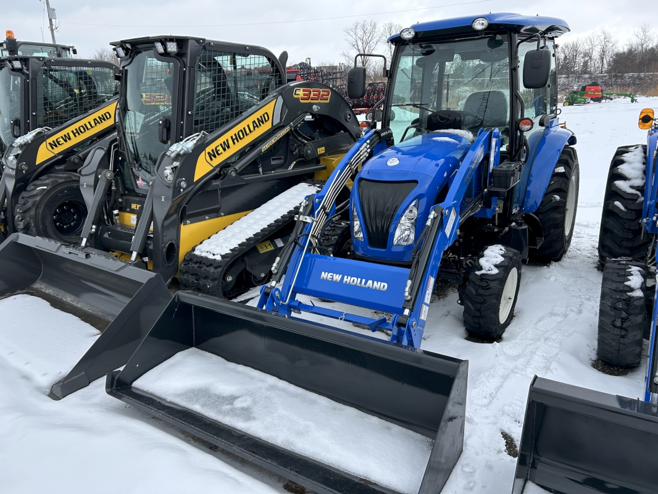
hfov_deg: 67.3
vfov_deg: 53.1
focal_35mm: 26
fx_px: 494
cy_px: 247
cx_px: 329
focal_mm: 5.7
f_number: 1.5
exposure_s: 1/1196
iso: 50
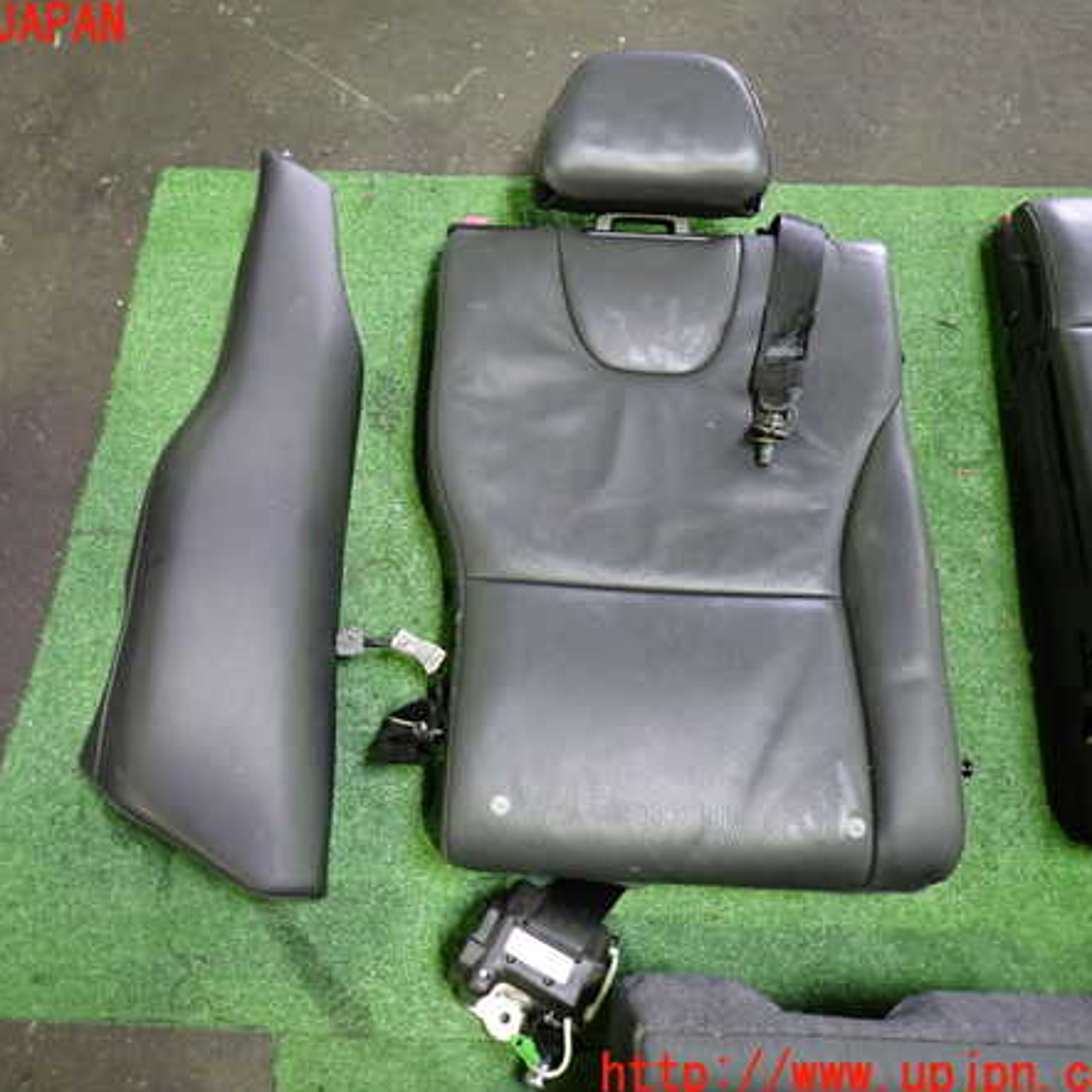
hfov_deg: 53.5
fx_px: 1071
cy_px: 551
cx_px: 418
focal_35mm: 30
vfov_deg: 54.0
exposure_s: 1/30
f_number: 2
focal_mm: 4.5
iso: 500
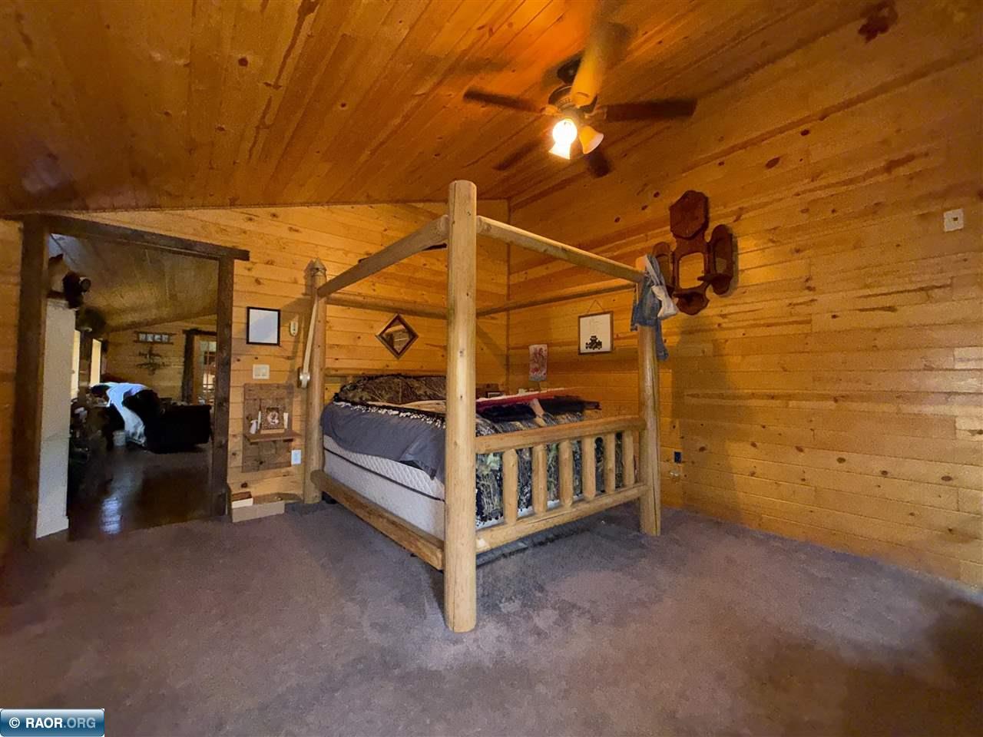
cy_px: 368
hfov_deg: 102.1
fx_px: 398
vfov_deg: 85.7
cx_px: 492
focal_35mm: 14
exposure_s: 1/60
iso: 500
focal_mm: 2.22
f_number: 2.2
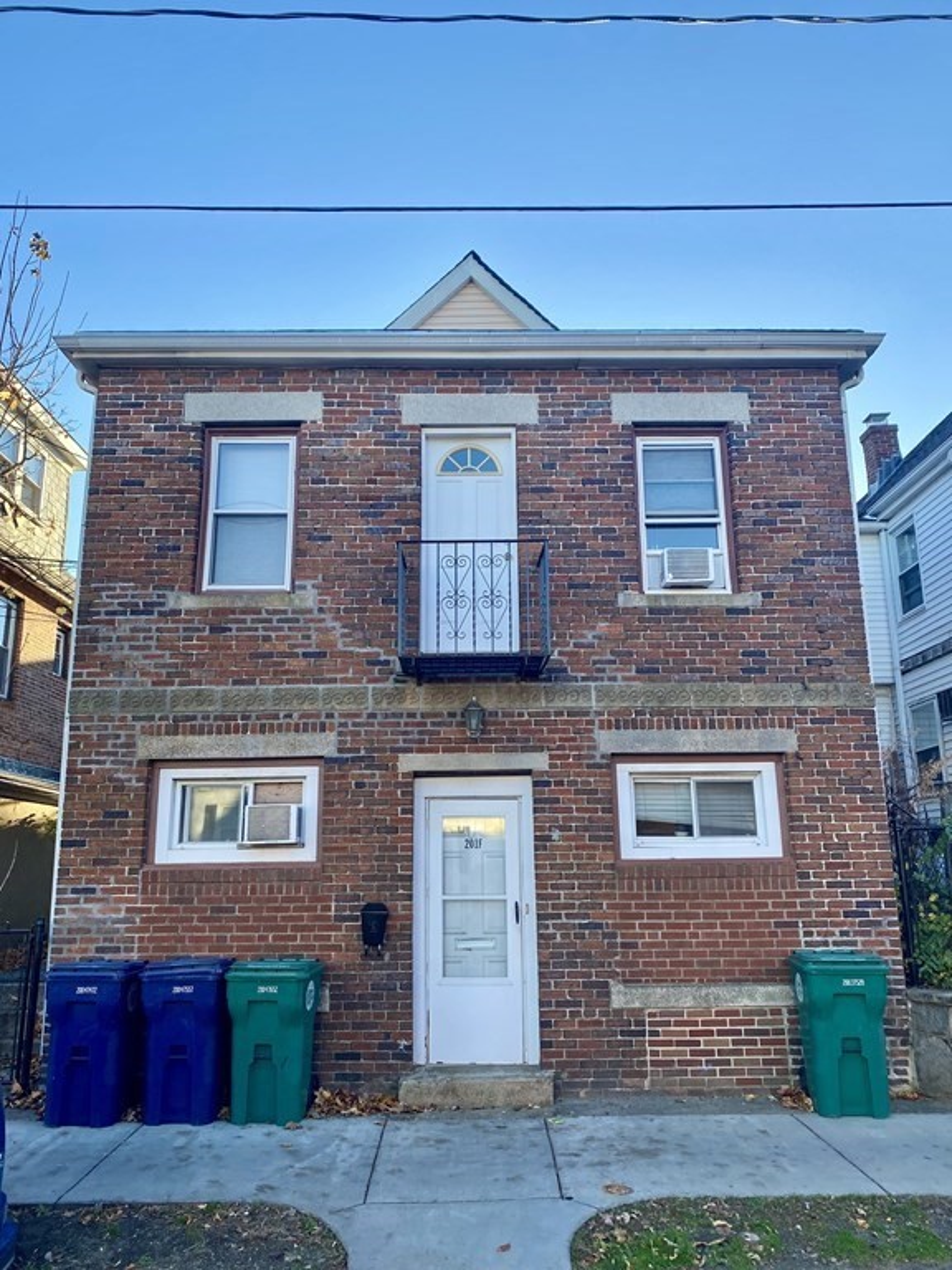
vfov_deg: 67.3
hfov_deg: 53.1
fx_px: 953
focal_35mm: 26
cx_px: 476
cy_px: 635
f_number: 1.8
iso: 32
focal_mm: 4.25
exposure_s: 1/594
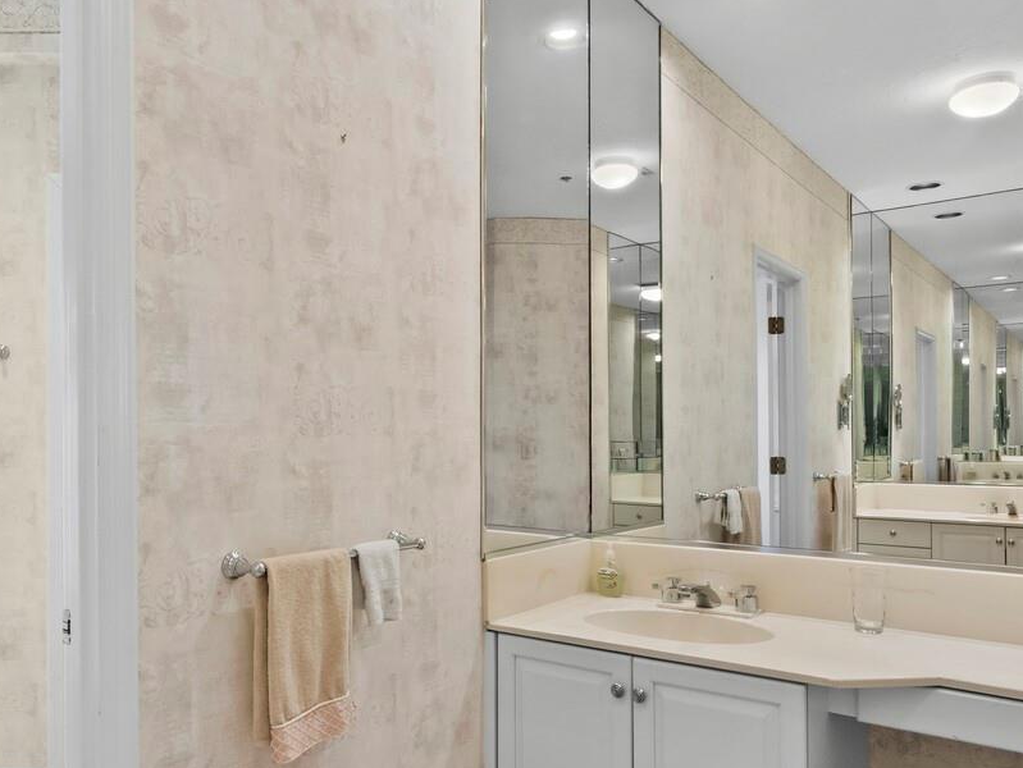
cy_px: 435
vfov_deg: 49.6
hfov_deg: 62.9
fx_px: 828
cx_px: 411
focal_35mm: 28
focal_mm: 7
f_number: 11
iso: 320
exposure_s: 1/3
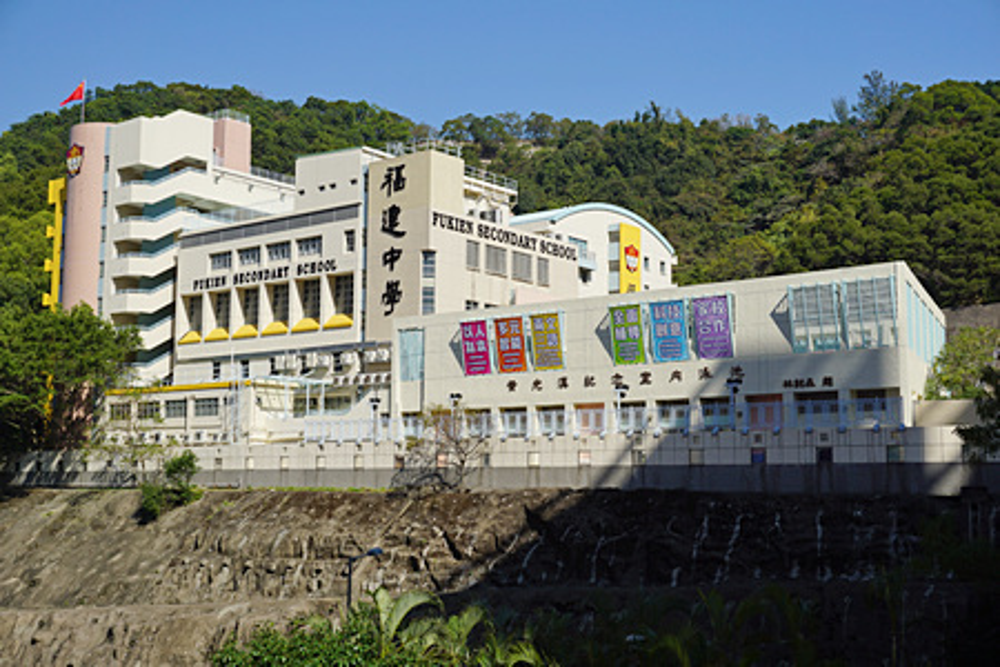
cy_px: 334
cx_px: 500
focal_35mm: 46
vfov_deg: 28.9
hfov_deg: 42.3
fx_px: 1292
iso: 100
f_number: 11
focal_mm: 31
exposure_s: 1/200
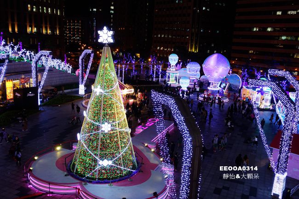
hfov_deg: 57.2
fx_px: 274
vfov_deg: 39.9
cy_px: 100
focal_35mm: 33
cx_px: 150
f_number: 2.8
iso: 320
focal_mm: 11.93
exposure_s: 1/40
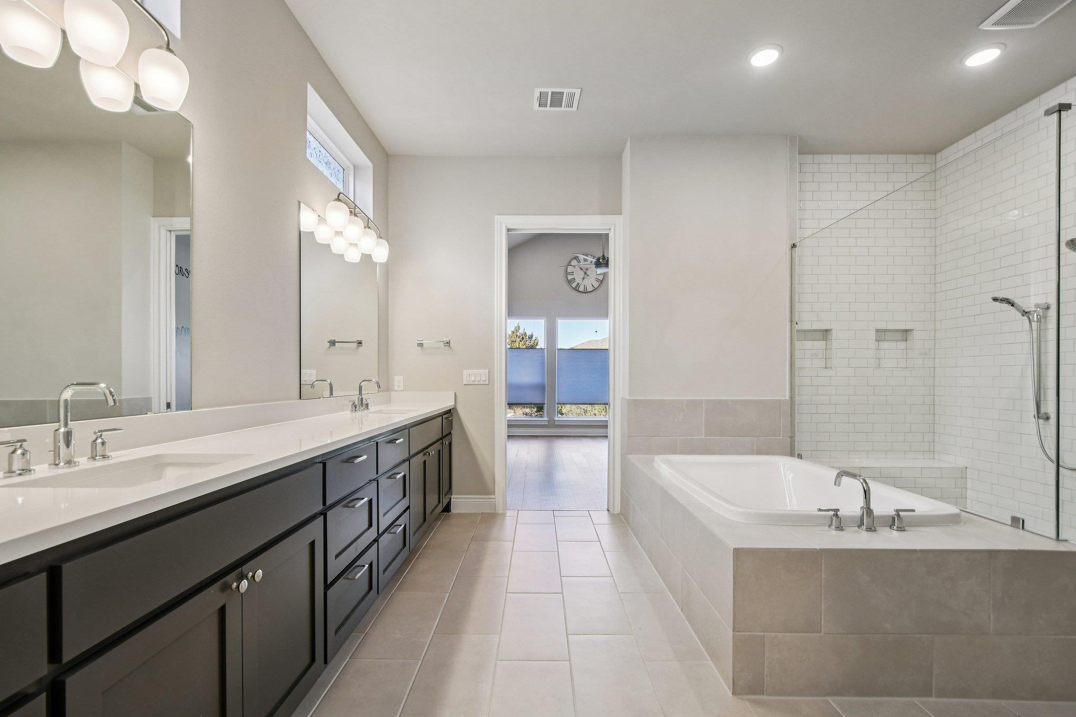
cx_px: 538
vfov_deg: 77.3
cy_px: 358
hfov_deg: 100.4
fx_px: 448
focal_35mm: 15
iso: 400
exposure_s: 1/50
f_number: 8
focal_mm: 10
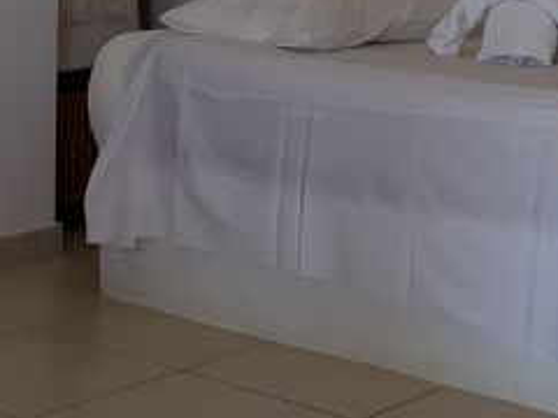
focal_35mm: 96
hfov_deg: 20.4
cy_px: -121
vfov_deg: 14.7
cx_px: 184
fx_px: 1547
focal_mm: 3.94
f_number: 1.9
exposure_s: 1/103
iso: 100
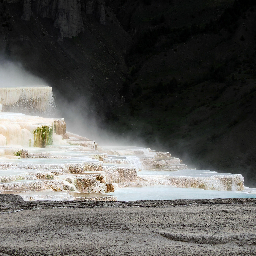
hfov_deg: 7.4
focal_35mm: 236
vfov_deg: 7.4
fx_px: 1975
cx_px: 106
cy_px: 128
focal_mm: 100
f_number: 5
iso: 200
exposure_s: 1/640
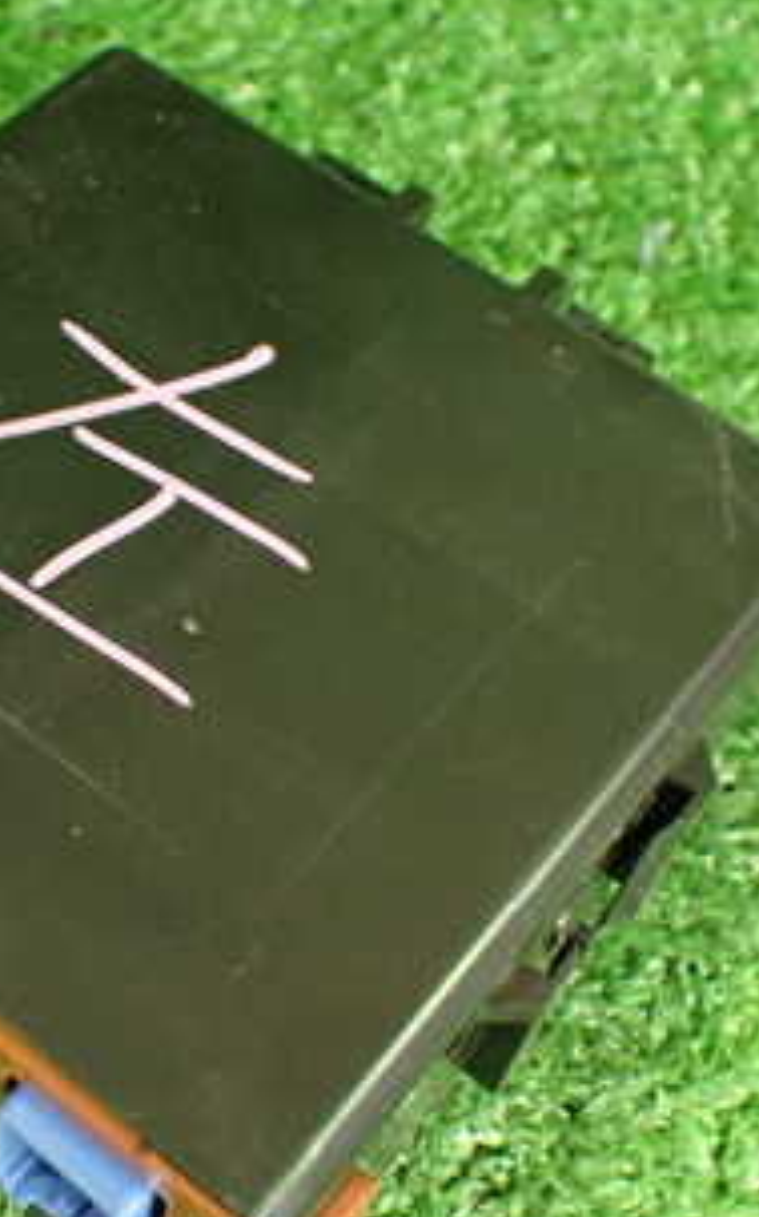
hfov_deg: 20.4
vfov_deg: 32.5
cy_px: 635
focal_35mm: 63
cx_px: 173
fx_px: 2088
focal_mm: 5.4
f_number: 2.3
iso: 800
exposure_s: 1/30
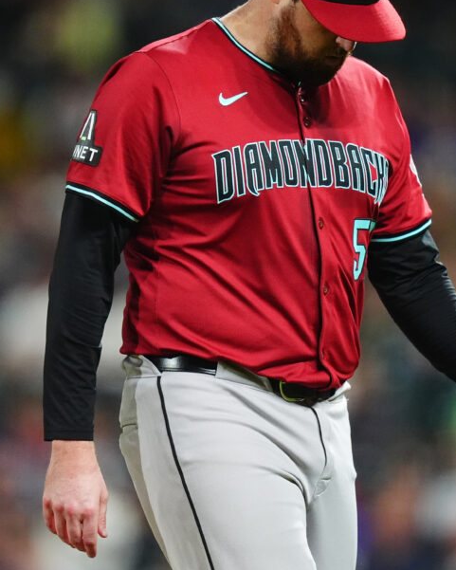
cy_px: 259
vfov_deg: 2.5
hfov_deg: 2.0
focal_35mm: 762
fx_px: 12852
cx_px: 245
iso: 5000
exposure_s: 1/2000
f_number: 2.8
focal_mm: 400
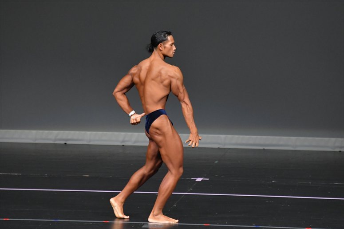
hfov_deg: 6.0
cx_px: 172
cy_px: 114
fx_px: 3295
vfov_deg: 4.0
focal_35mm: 345
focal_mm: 230
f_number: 5.6
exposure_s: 1/400
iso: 4000
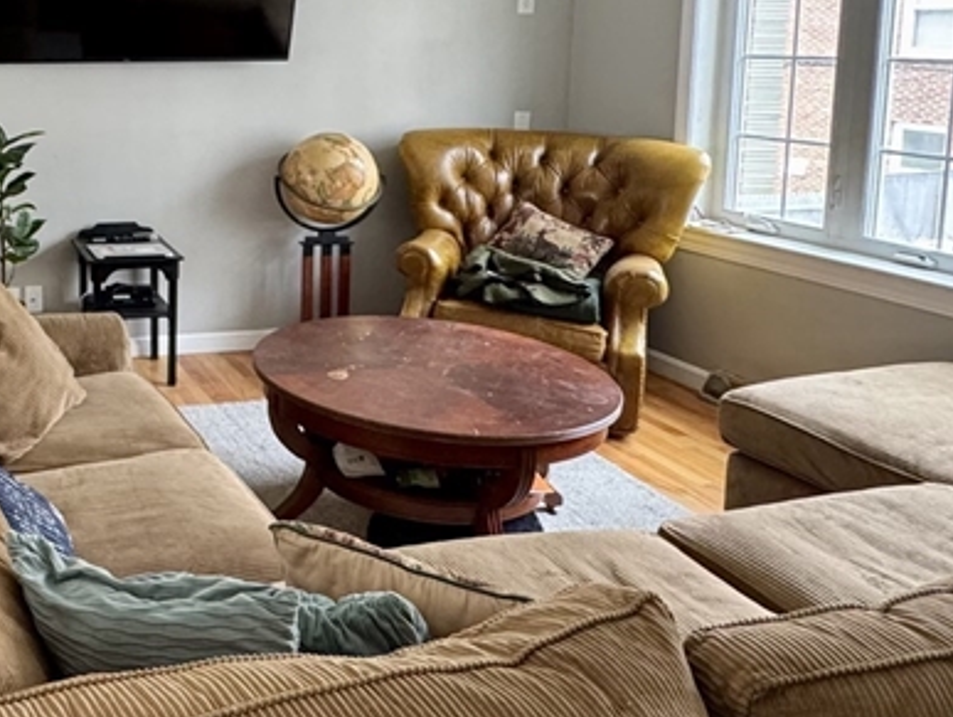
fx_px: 1020
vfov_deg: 37.5
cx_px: 27
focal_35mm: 37
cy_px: 153
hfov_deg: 43.8
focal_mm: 2.22
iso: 320
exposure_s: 1/72
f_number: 2.2
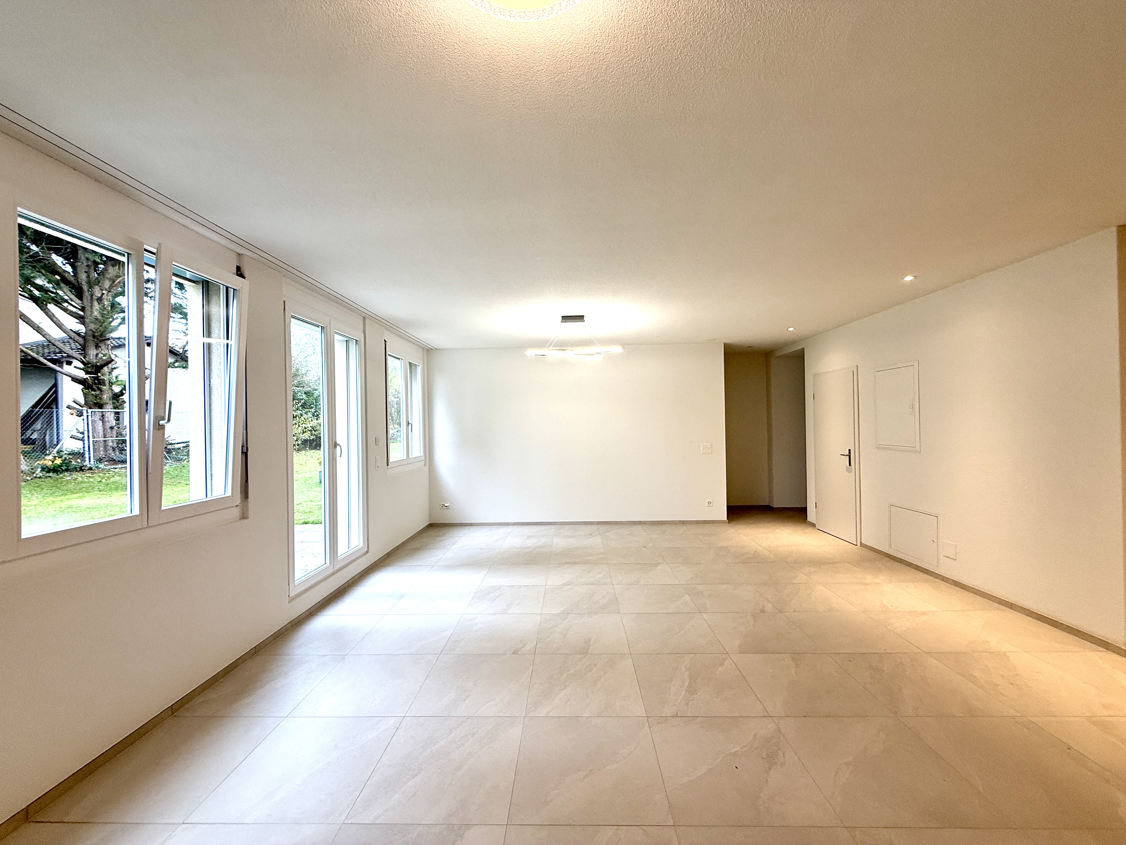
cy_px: 422
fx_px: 455
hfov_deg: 102.1
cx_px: 563
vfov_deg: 85.7
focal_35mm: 14
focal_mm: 2.22
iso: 80
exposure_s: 1/100
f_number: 2.2
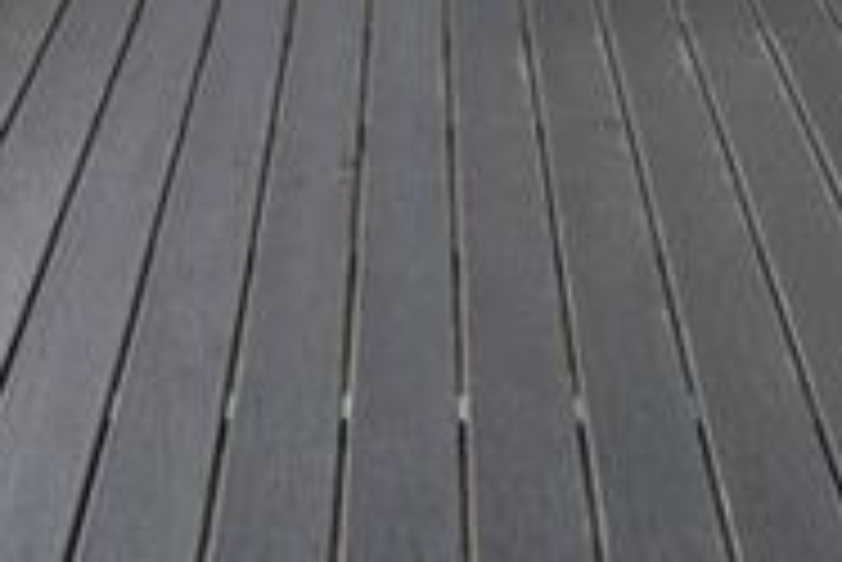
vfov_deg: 12.9
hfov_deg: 24.4
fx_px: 1945
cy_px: -749
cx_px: 410
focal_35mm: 83
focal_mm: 15.2
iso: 320
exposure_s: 1/200
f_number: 8
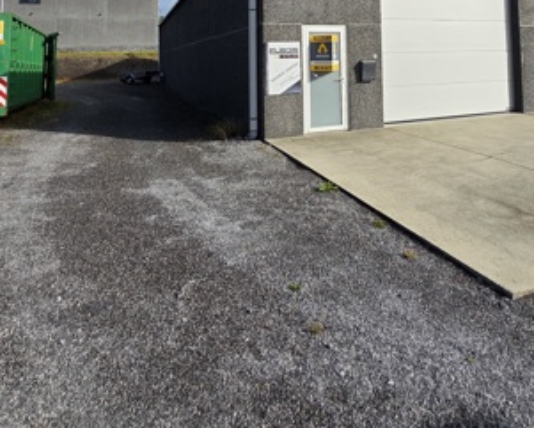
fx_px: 427
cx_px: 334
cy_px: 34
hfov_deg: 63.2
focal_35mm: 27
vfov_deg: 47.2
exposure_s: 1/2945
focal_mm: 2.2
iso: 40
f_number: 1.9
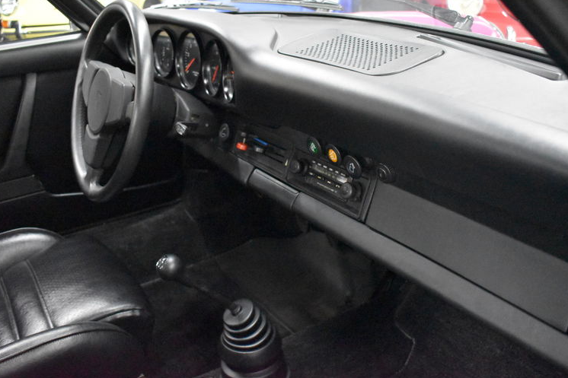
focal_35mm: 36
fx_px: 560
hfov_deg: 53.8
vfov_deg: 37.3
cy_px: 186
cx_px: 283
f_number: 3.8
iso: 12800
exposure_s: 1/125
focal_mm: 23
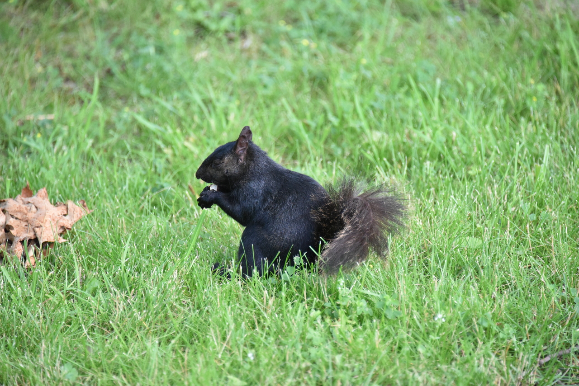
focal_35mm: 300
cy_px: 193
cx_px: 290
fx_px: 4826
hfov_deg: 6.9
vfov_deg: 4.6
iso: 5000
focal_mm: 300
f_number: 5.6
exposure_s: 1/640
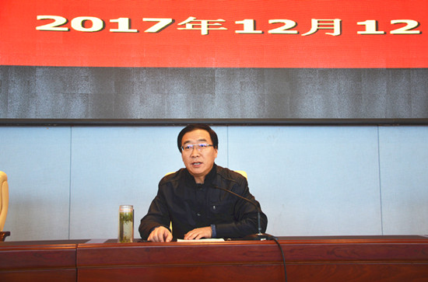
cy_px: 141
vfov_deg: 29.7
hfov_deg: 43.7
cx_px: 214
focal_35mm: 45
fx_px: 533
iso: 400
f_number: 4.5
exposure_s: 1/80
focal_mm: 30
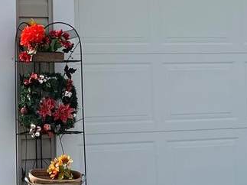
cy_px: -55
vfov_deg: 13.8
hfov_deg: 18.4
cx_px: -24
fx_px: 735
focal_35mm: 103
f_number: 1.5
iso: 50
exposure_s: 1/4115
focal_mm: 5.7
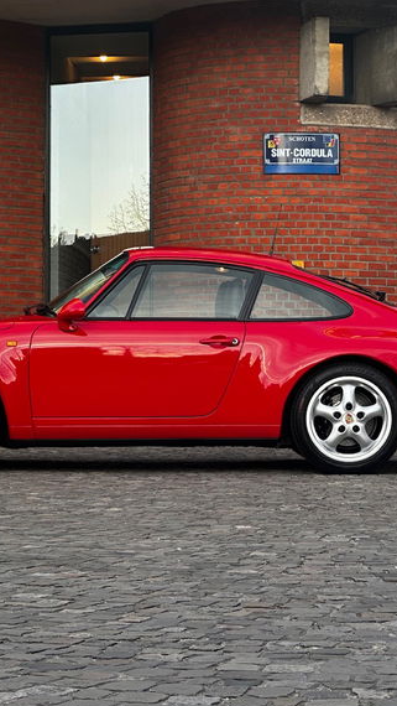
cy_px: 355
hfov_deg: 10.7
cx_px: 148
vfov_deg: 18.9
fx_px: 2113
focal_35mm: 113
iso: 50
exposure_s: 1/99
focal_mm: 9
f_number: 2.8
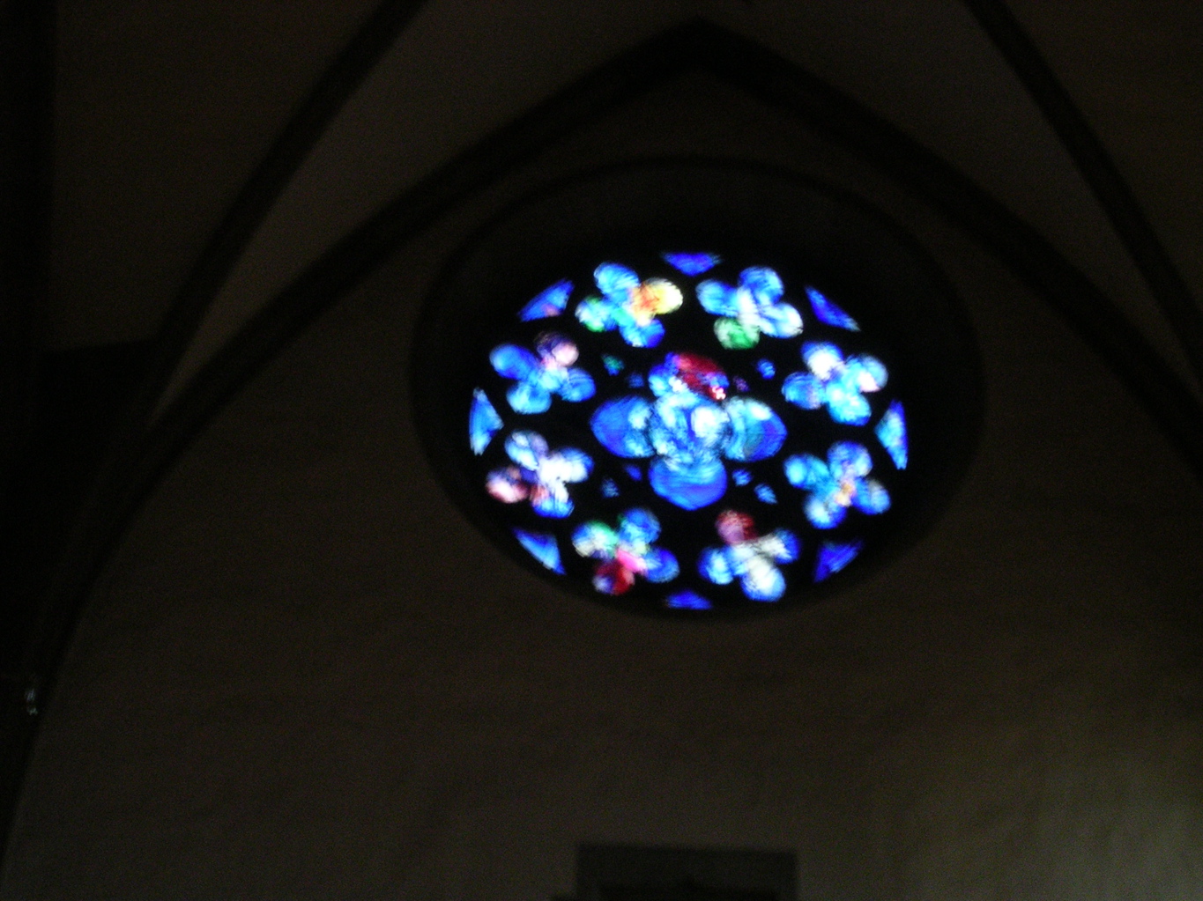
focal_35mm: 115
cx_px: 602
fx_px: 3996
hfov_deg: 17.1
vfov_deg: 12.9
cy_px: 450
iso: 400
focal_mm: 17.4
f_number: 4.9
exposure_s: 1/3.2
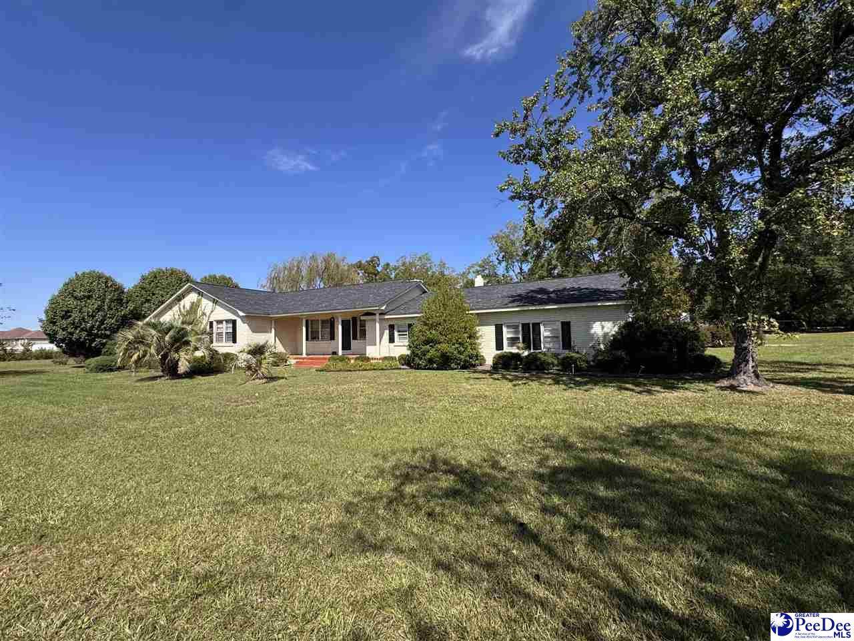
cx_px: 427
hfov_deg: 102.1
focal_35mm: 14
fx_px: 345
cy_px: 320
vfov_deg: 85.7
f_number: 2.2
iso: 40
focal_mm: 2.22
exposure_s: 1/1880
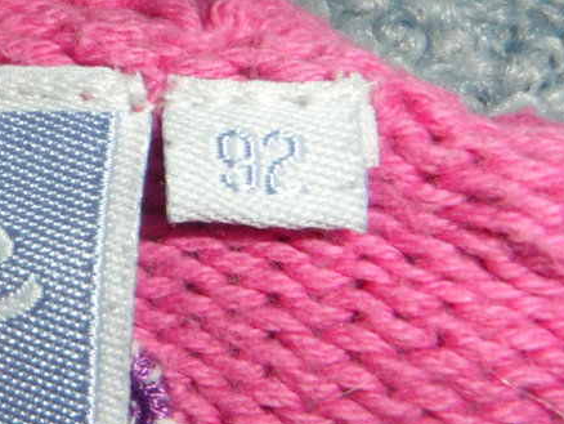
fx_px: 1190
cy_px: 189
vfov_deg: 20.2
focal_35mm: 73
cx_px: -77
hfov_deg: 24.6
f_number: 8.2
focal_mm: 4.1
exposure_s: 1/10
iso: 100
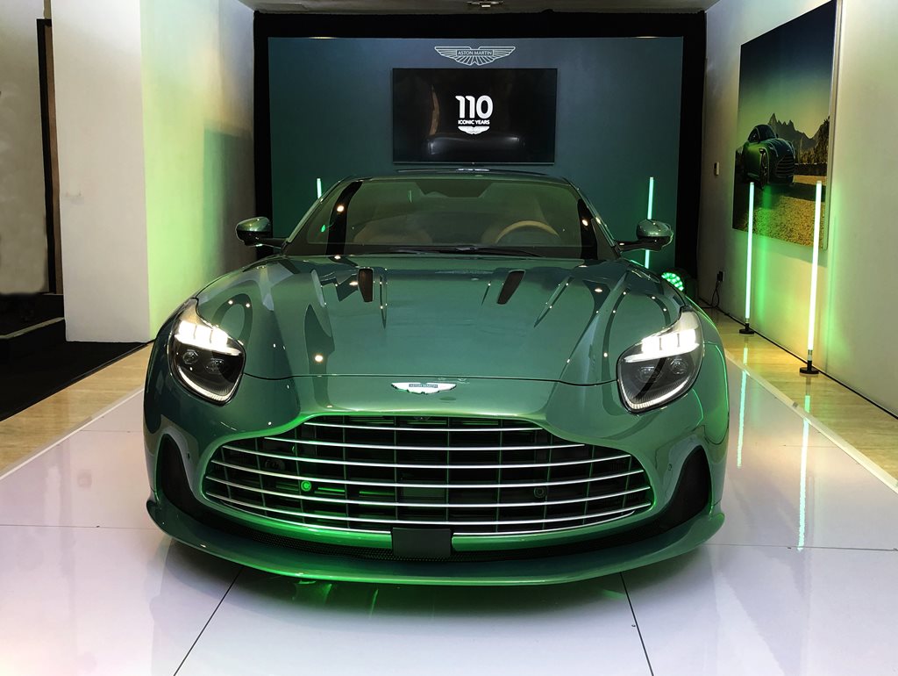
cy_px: 338
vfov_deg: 49.8
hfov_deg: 63.4
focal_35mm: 28
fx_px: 727
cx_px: 449
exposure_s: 1/20
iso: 32
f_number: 1.8
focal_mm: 3.99
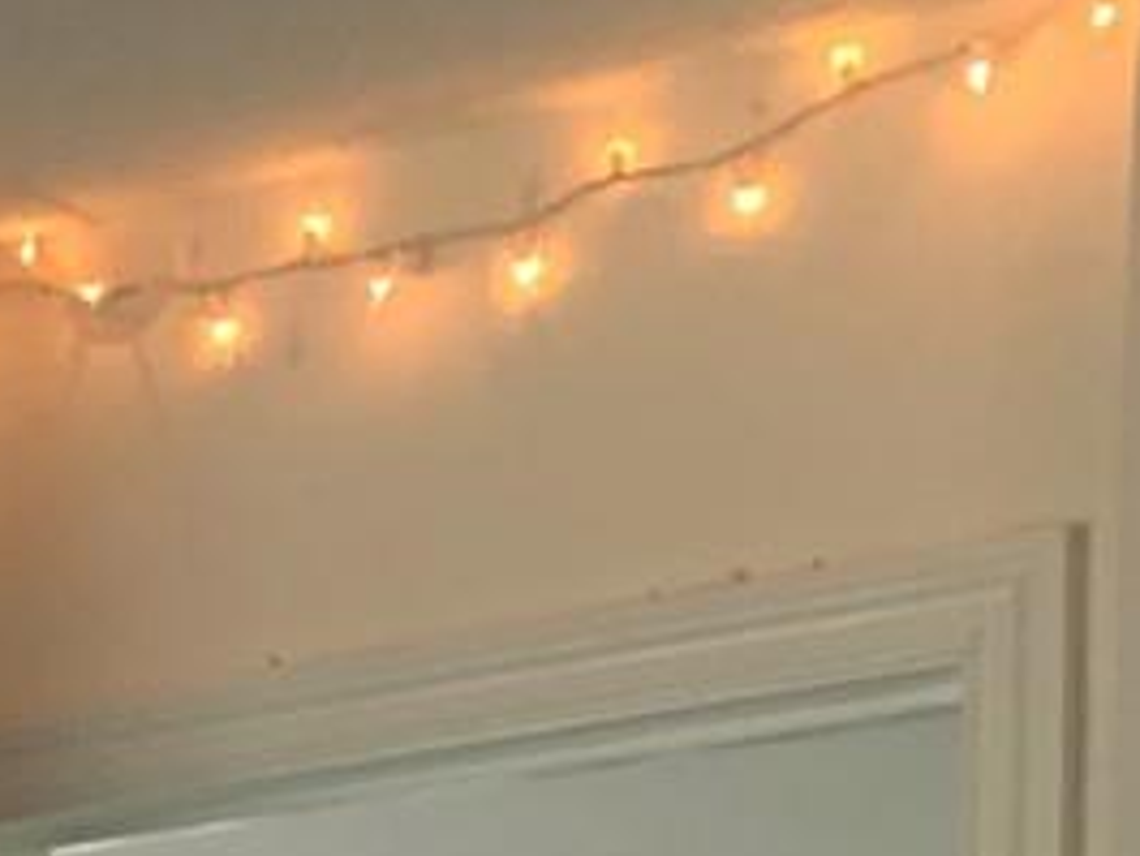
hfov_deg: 10.2
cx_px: -1975
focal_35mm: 157
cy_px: 2228
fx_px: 5173
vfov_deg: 8.4
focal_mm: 4.25
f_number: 1.8
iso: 125
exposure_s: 1/60
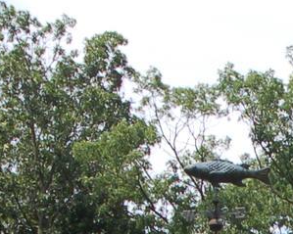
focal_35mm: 270
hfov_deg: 6.8
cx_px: 681
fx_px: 2341
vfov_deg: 5.5
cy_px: 634
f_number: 9
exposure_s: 1/320
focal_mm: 28
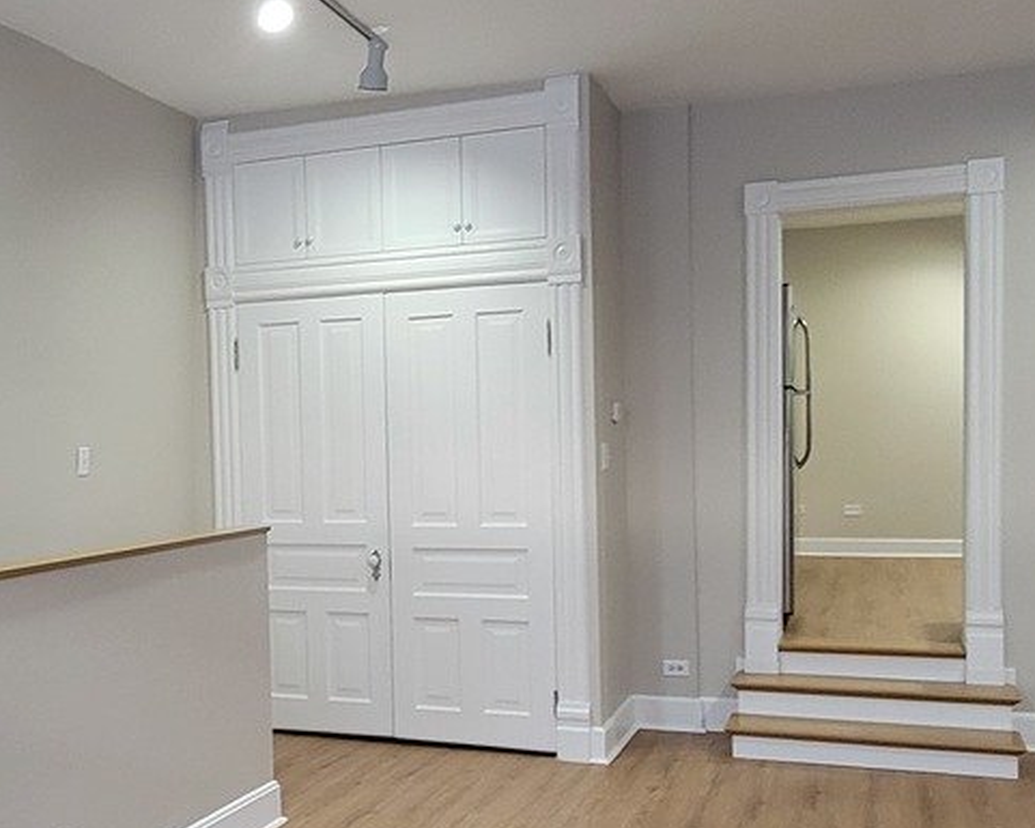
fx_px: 1164
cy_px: 486
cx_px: 308
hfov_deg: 46.8
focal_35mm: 38
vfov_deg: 39.0
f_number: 2.2
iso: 320
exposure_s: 1/30
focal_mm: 2.2
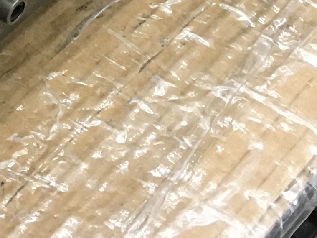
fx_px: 1410
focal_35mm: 154
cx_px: -74
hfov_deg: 12.5
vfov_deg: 9.0
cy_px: -270
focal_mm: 4.15
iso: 125
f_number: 2.2
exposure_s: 1/33
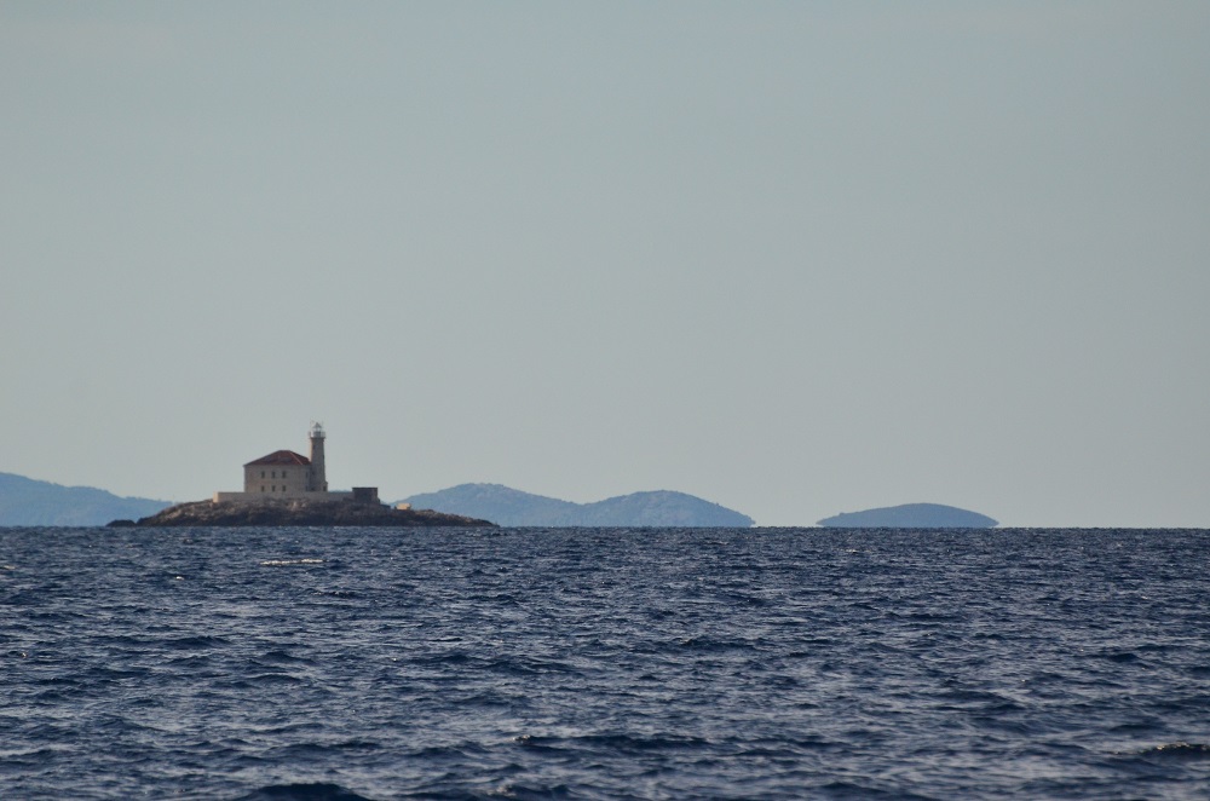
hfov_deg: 4.6
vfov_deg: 3.0
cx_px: 605
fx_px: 15091
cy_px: 400
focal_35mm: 450
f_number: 6.3
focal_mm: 300
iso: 1000
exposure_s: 1/8000
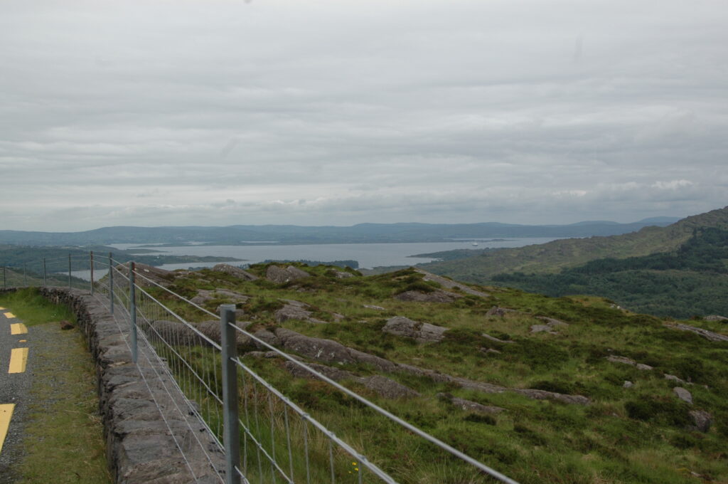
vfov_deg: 36.8
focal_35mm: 36
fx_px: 727
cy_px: 242
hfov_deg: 53.2
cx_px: 364
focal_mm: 24
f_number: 8
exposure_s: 1/250
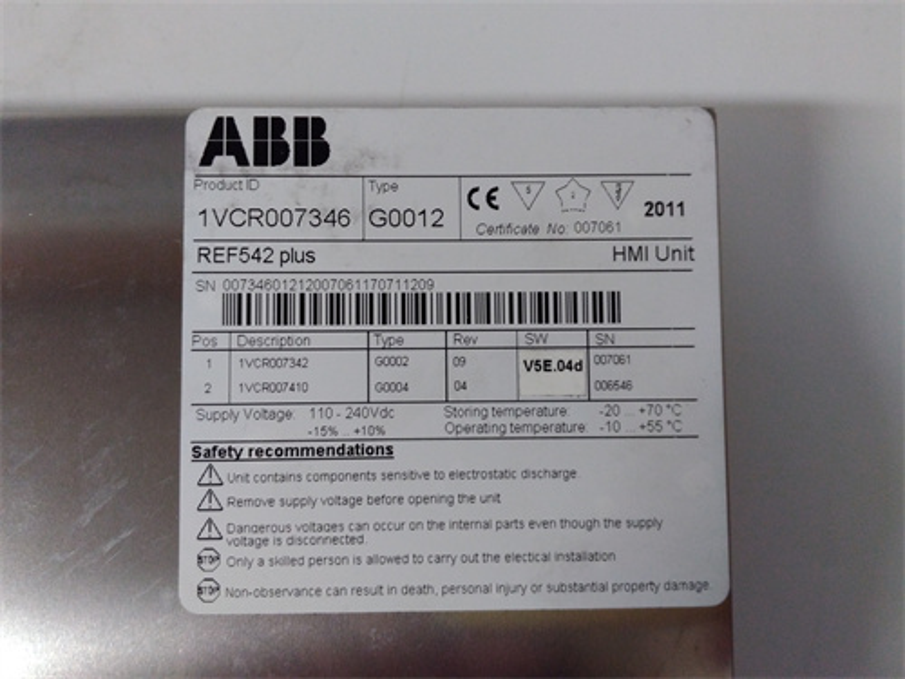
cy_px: 340
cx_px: 452
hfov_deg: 65.3
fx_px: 706
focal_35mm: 27
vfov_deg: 51.4
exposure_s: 1/33
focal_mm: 3.79
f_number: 2
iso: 384
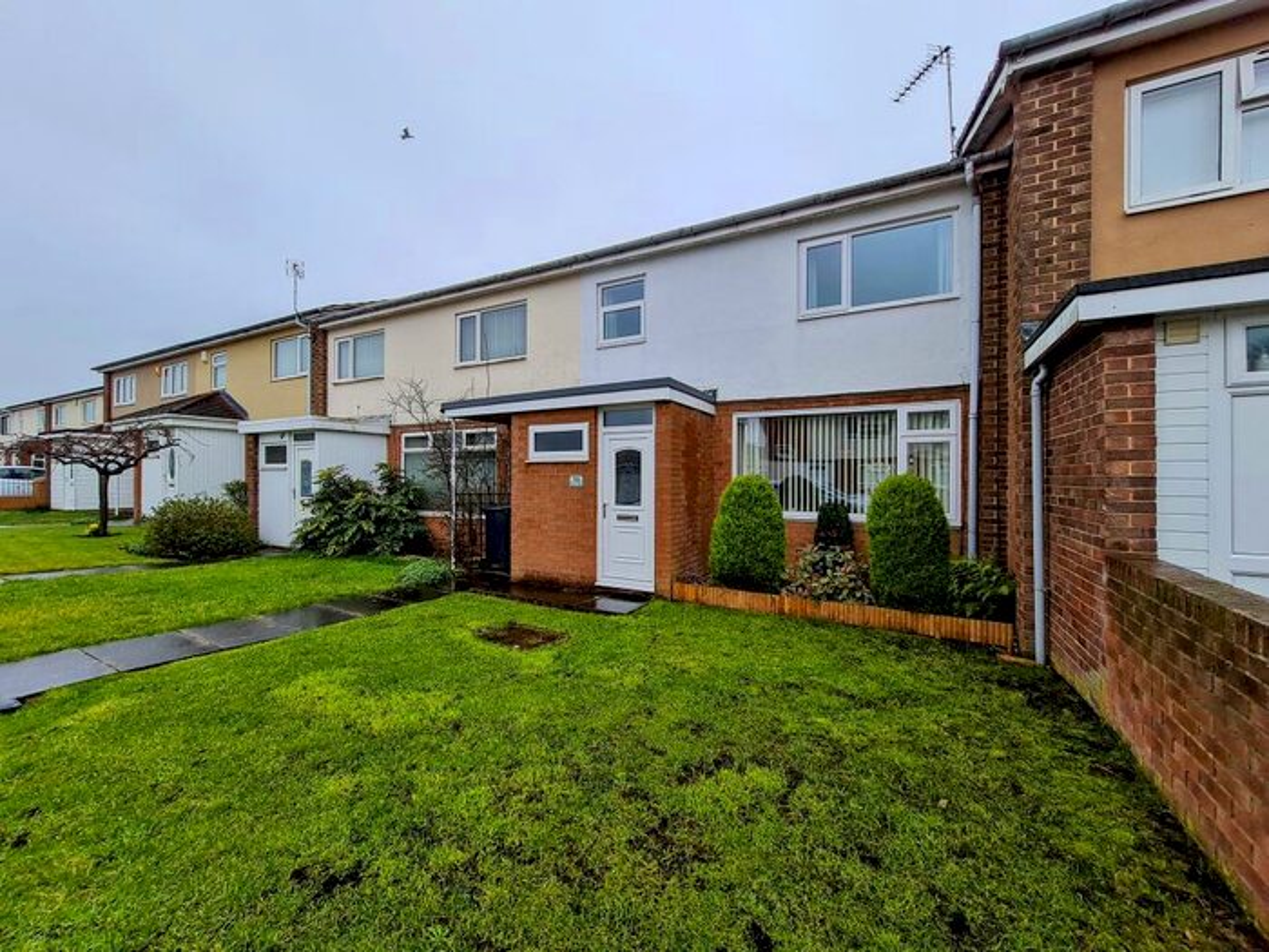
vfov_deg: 89.9
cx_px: 634
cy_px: 476
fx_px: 477
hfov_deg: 106.2
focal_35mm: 13
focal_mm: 1.74
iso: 50
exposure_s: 1/125
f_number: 2.2
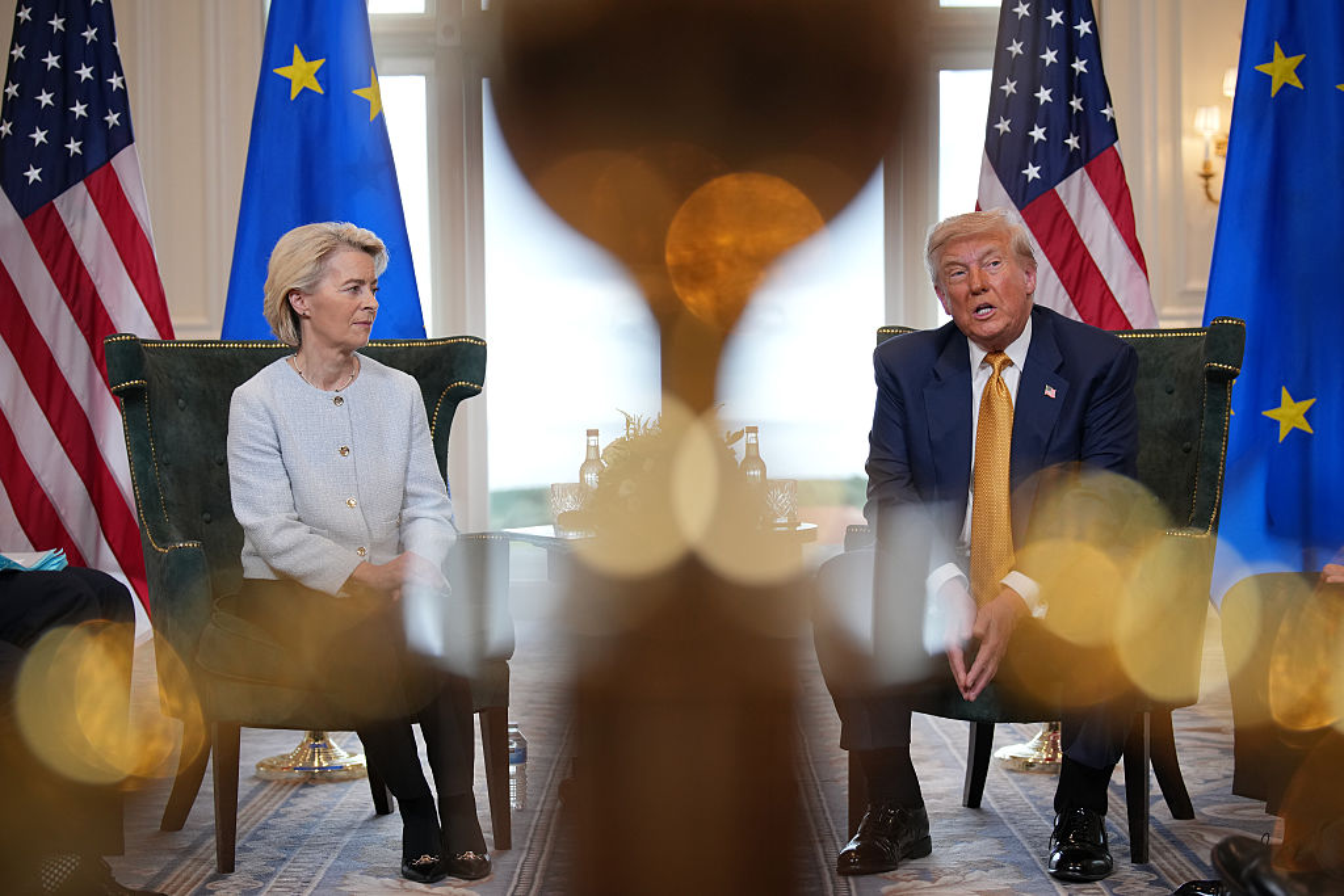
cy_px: 448
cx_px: 672
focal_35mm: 70
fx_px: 2614
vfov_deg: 19.5
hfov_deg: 28.8
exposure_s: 1/400
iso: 800
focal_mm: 70
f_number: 2.8
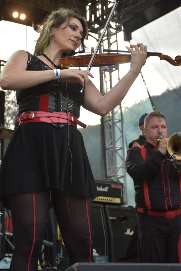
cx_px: 90
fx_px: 633
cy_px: 136
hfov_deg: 16.3
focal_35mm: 84
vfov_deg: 24.2
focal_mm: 56
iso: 640
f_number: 5
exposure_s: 1/400
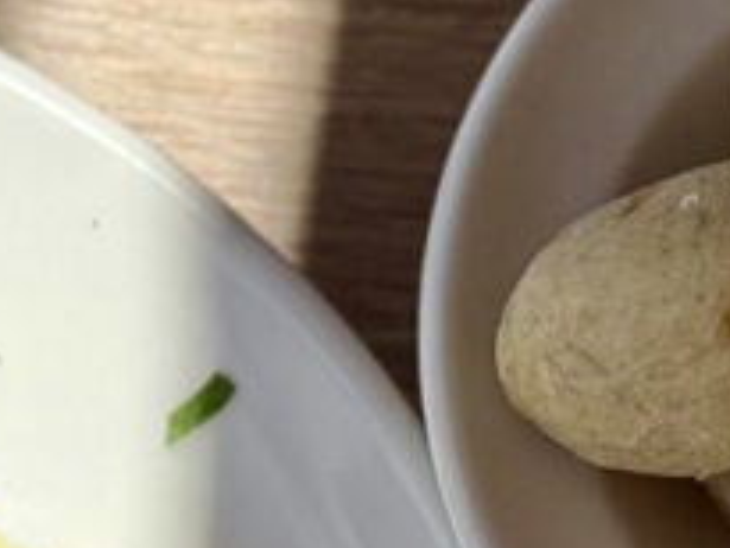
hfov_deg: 8.2
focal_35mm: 240
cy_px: 1050
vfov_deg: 6.1
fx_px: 5064
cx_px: 235
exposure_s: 1/6536
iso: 80
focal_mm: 6.76
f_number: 1.78
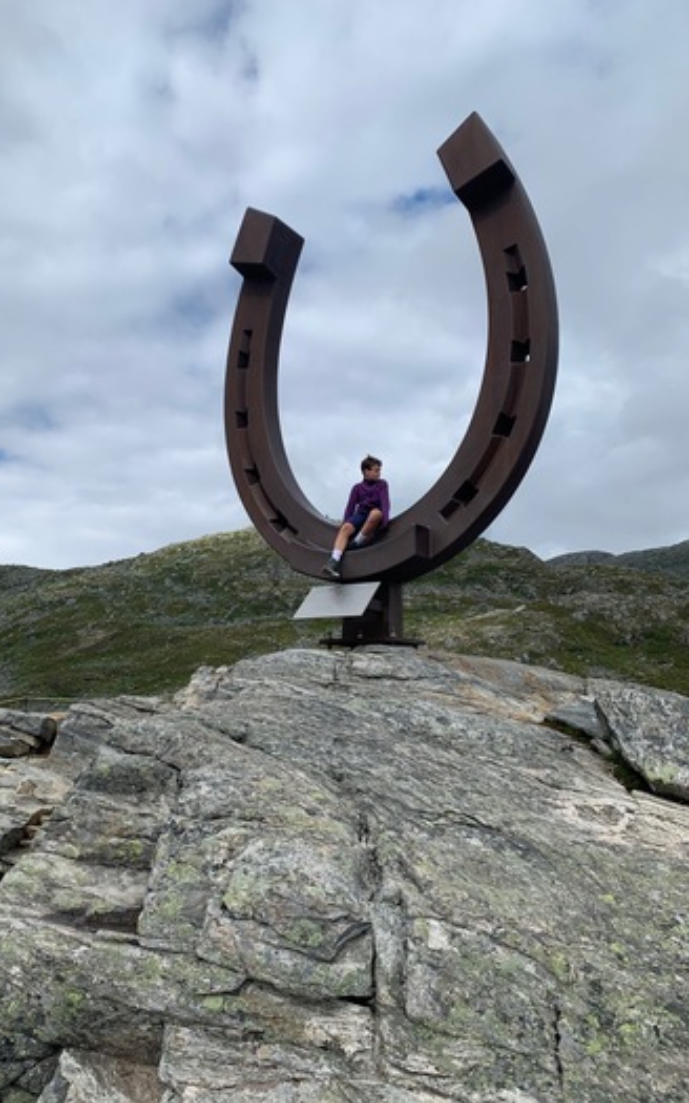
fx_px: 841
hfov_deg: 44.4
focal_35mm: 28
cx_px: 294
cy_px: 554
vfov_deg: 66.5
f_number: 1.8
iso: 25
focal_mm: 4.25
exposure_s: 1/3185
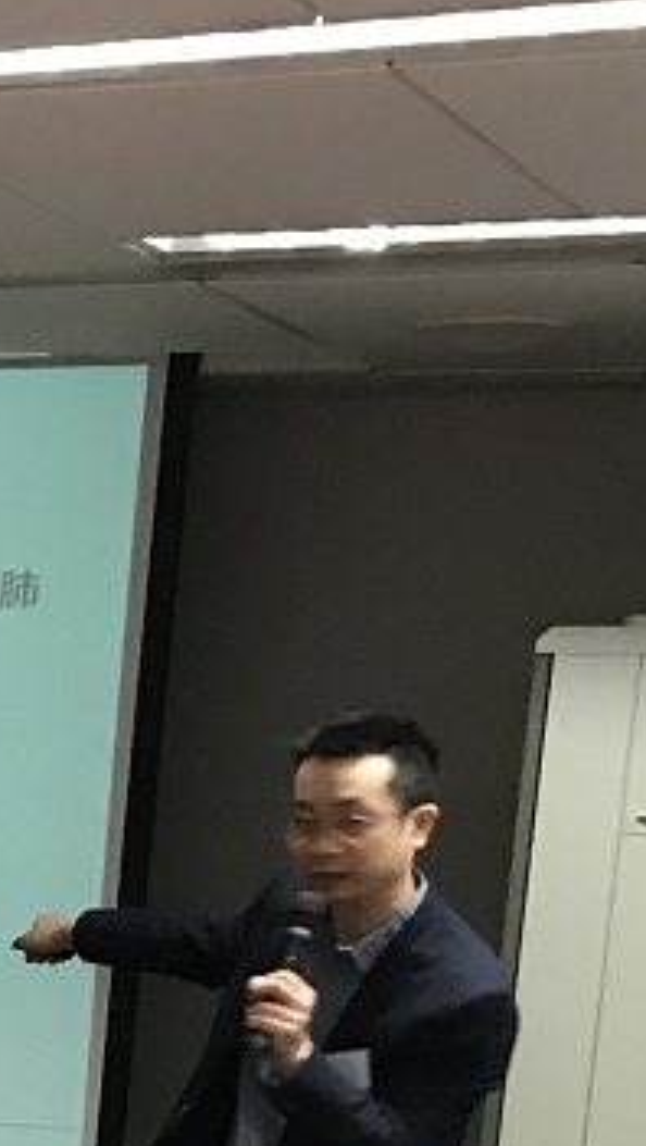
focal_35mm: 139
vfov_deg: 14.6
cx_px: -1409
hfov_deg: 7.5
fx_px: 4224
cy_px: 1584
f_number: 1.8
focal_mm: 3.99
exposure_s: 1/17
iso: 64
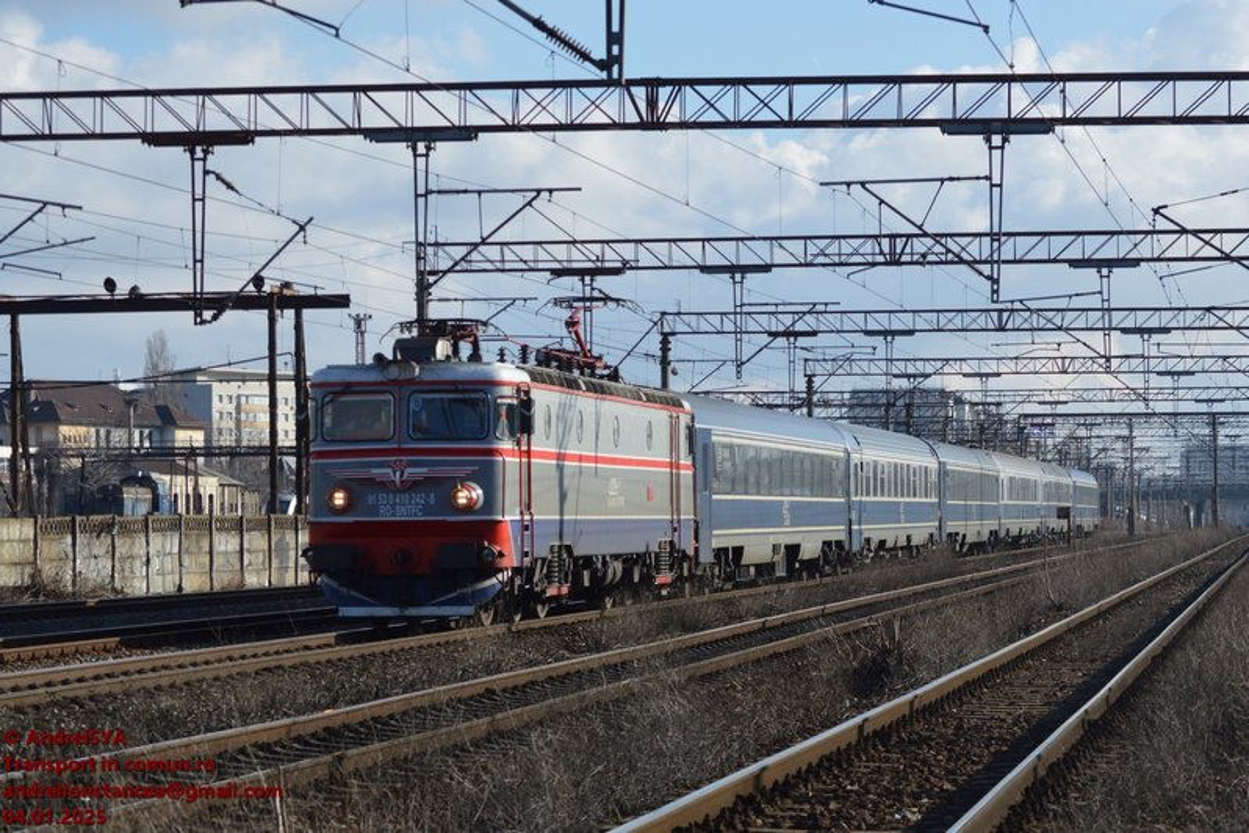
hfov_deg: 24.6
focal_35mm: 82
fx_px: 2862
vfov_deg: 16.6
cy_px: 416
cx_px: 624
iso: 400
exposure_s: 1/1250
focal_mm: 55
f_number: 5.6
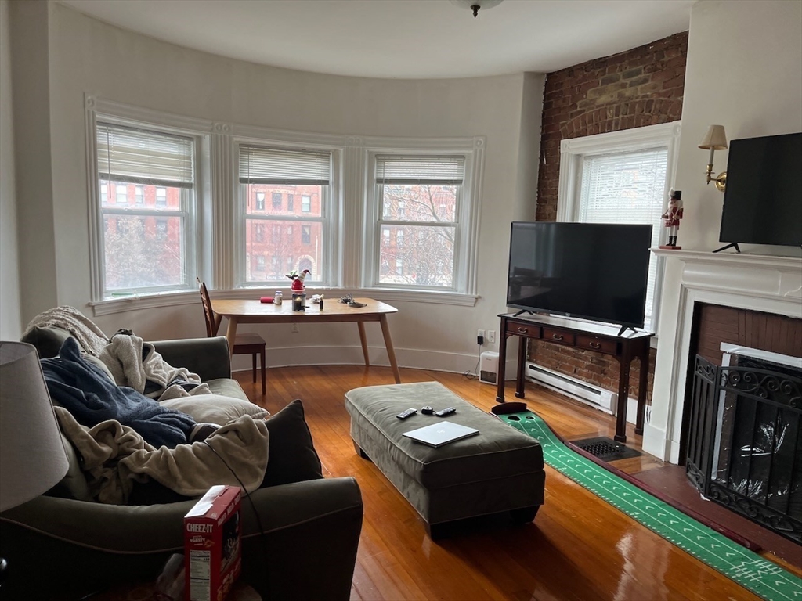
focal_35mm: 26
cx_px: 401
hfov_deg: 67.3
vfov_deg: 53.1
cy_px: 300
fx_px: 602
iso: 125
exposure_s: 1/121
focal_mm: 5.1
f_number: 1.6
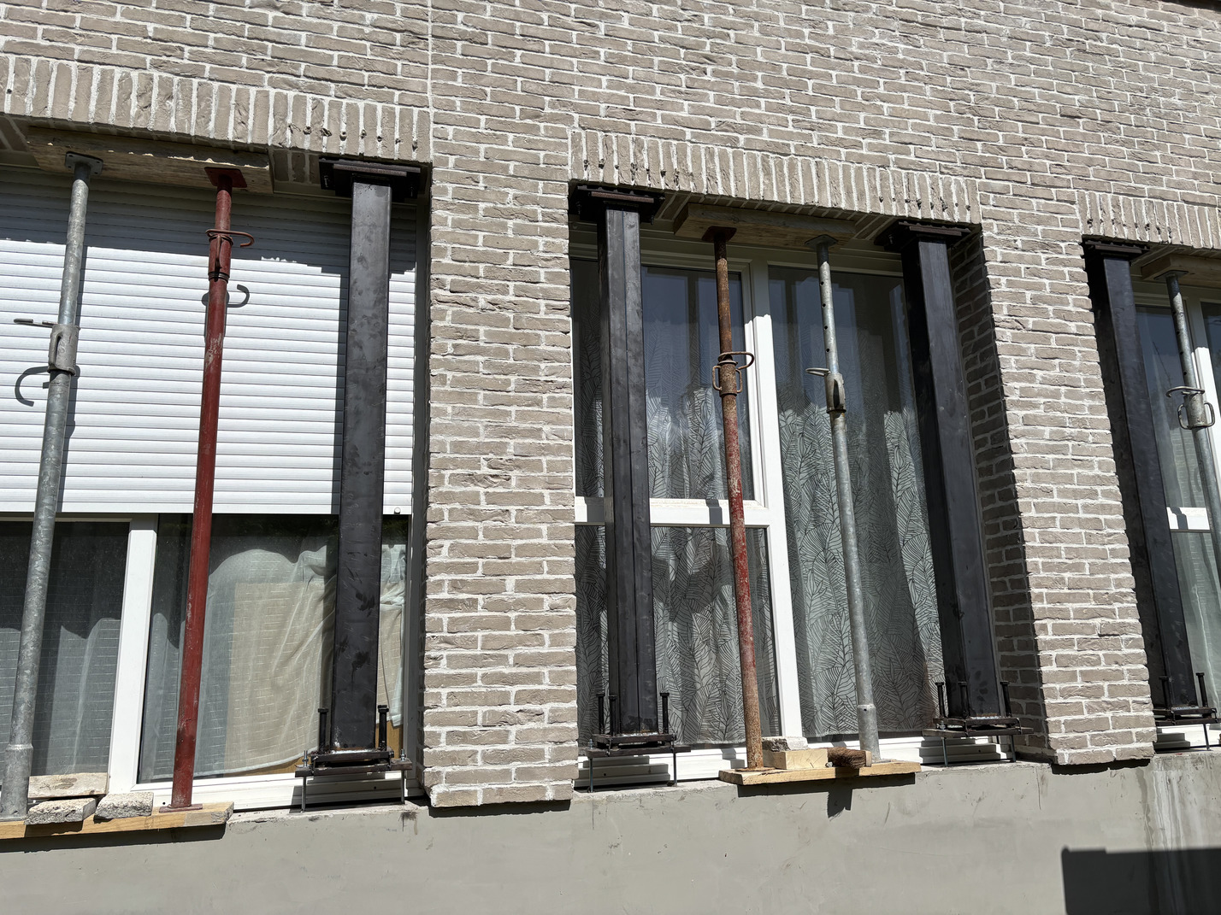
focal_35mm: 26
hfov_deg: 67.3
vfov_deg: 53.1
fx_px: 917
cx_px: 610
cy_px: 458
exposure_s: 1/6711
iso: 50
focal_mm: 5.96
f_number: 1.6
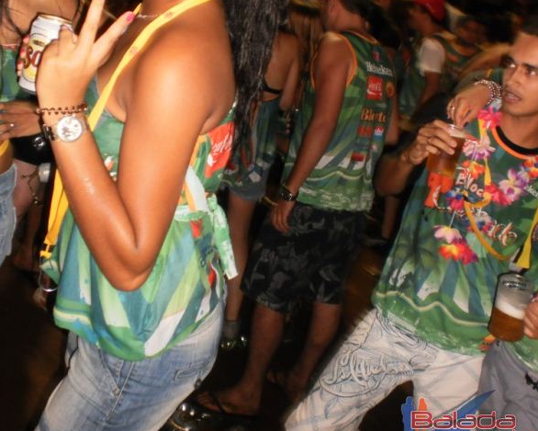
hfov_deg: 38.8
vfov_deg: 30.8
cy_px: 97
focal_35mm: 48
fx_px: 764
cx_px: 275
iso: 200
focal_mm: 6.3
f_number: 3.1
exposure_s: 1/30
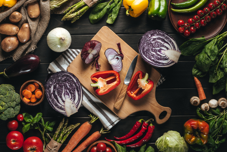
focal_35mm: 50
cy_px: 76
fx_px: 315
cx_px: 114
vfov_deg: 27.0
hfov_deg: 39.6
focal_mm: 50
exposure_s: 1/200
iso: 100
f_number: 14
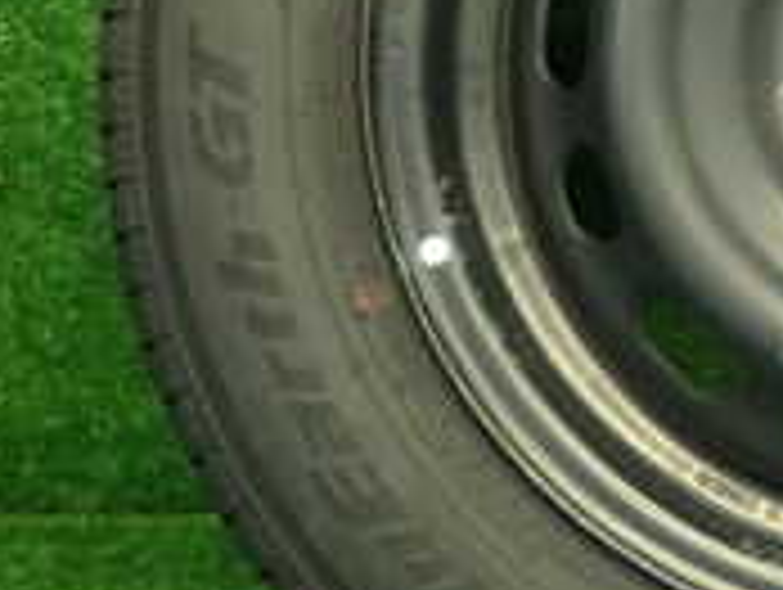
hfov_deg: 20.6
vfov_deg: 17.0
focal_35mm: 86
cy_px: 86
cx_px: 1035
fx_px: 1948
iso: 200
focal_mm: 4.5
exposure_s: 1/30
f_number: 2
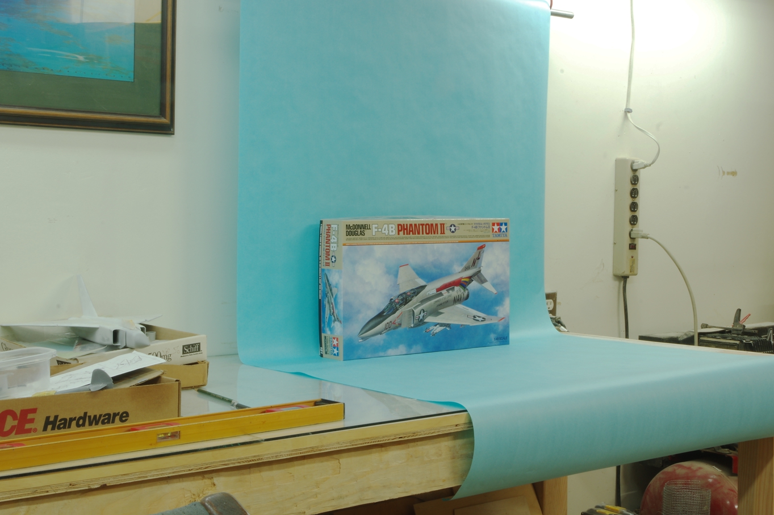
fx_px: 1160
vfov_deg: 25.0
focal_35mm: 54
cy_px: 223
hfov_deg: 36.9
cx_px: 370
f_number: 32
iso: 100
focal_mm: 31
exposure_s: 4
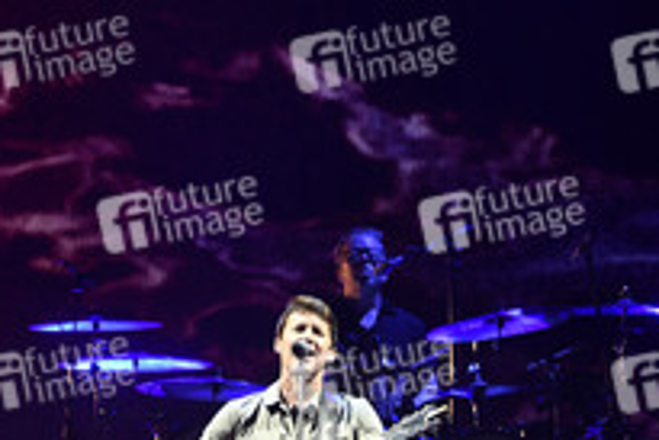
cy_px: 456
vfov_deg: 6.1
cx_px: 95
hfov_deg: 9.2
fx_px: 4103
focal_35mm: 224
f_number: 4
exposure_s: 1/320
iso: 1600
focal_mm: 102
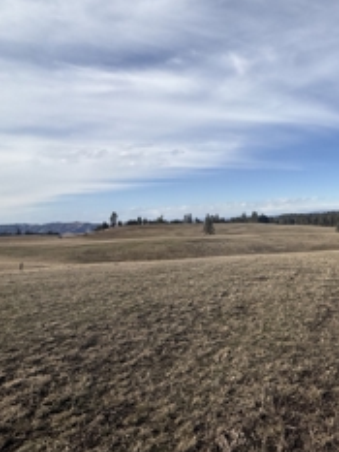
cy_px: 178
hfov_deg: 48.6
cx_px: 325
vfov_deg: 70.7
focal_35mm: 24
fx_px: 313
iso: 50
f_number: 2.2
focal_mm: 2.22
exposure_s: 1/2717
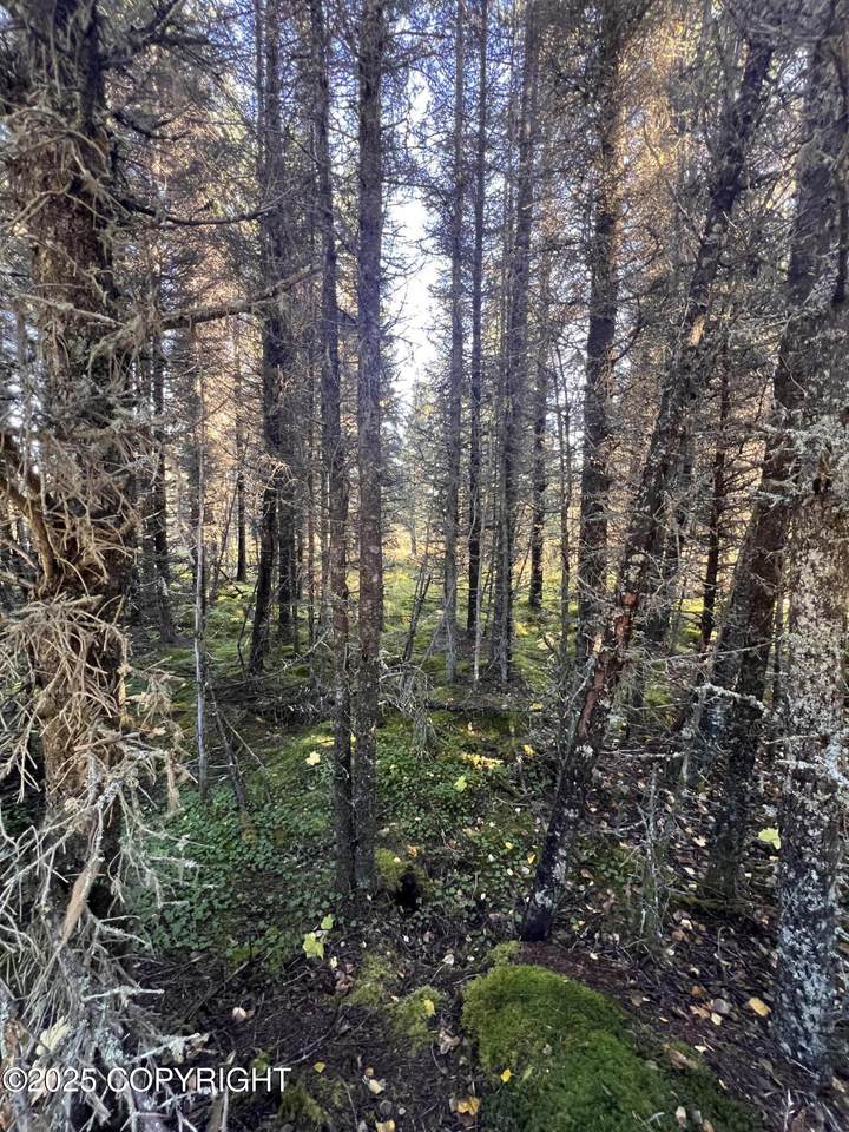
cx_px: 424
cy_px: 566
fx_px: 425
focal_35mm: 13
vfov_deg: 106.2
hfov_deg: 89.9
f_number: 1.8
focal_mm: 1.57
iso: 320
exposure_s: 1/60
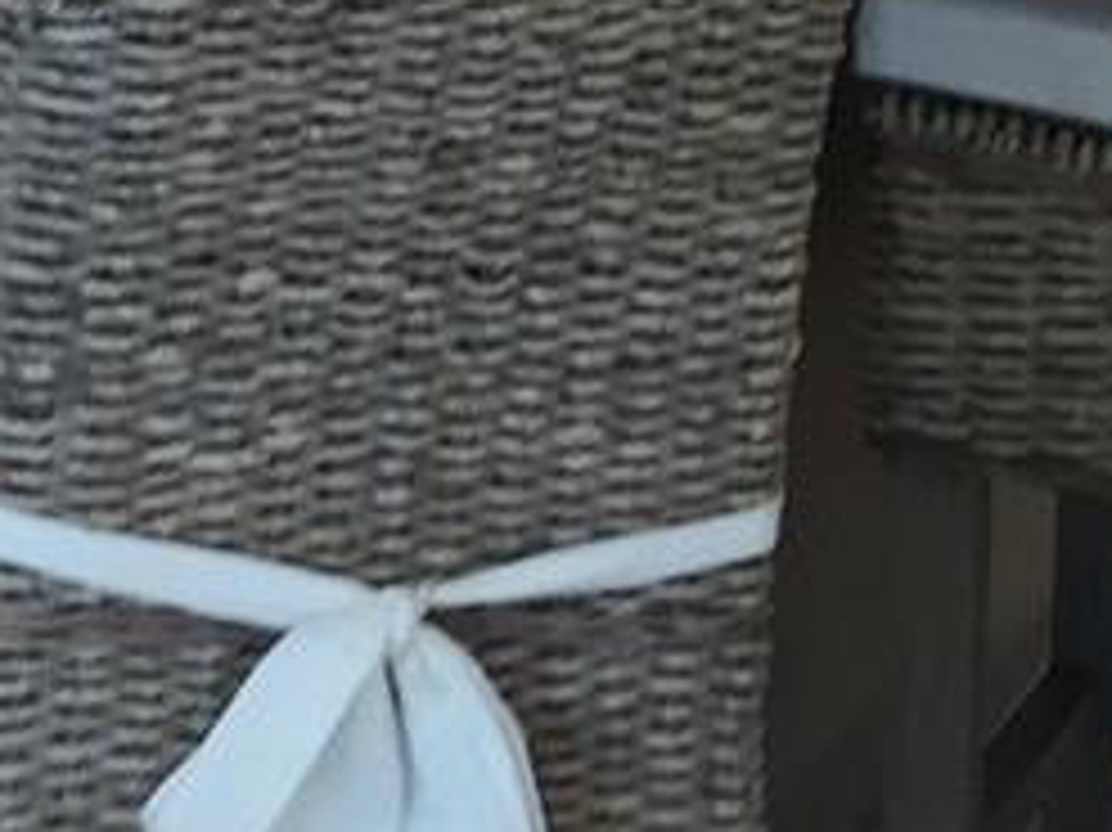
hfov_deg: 9.4
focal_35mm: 188
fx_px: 6036
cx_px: -1495
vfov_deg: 7.4
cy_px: -1178
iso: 32
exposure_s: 1/60
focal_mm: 4.15
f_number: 2.2
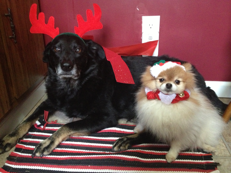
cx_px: 116
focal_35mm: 35
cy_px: 86
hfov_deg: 52.6
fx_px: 234
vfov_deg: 40.7
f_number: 2.4
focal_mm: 4.28
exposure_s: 1/15
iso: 640
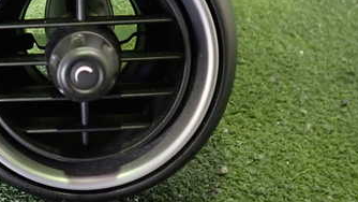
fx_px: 465
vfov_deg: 24.0
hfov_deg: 40.5
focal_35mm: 49
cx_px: 76
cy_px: 32
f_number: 2
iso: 500
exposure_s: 1/30
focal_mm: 4.5
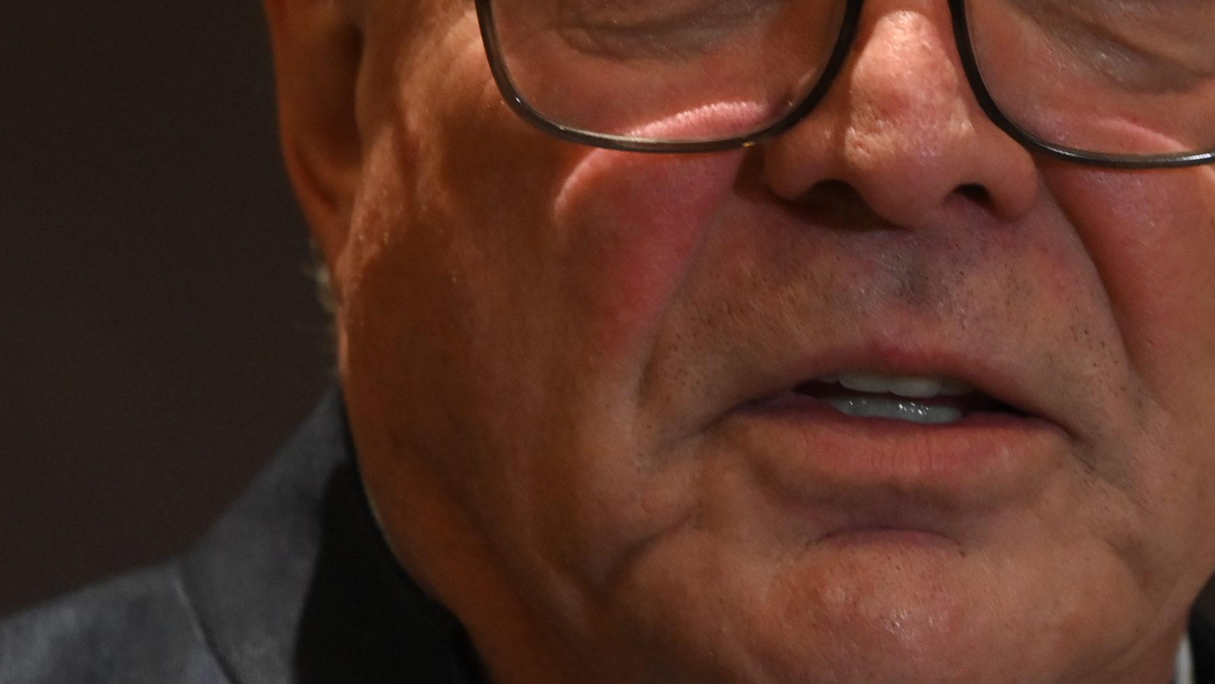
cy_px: 112
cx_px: 1123
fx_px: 21781
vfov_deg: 1.8
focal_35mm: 676
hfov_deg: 3.2
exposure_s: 1/200
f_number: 4
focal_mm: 200
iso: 2500
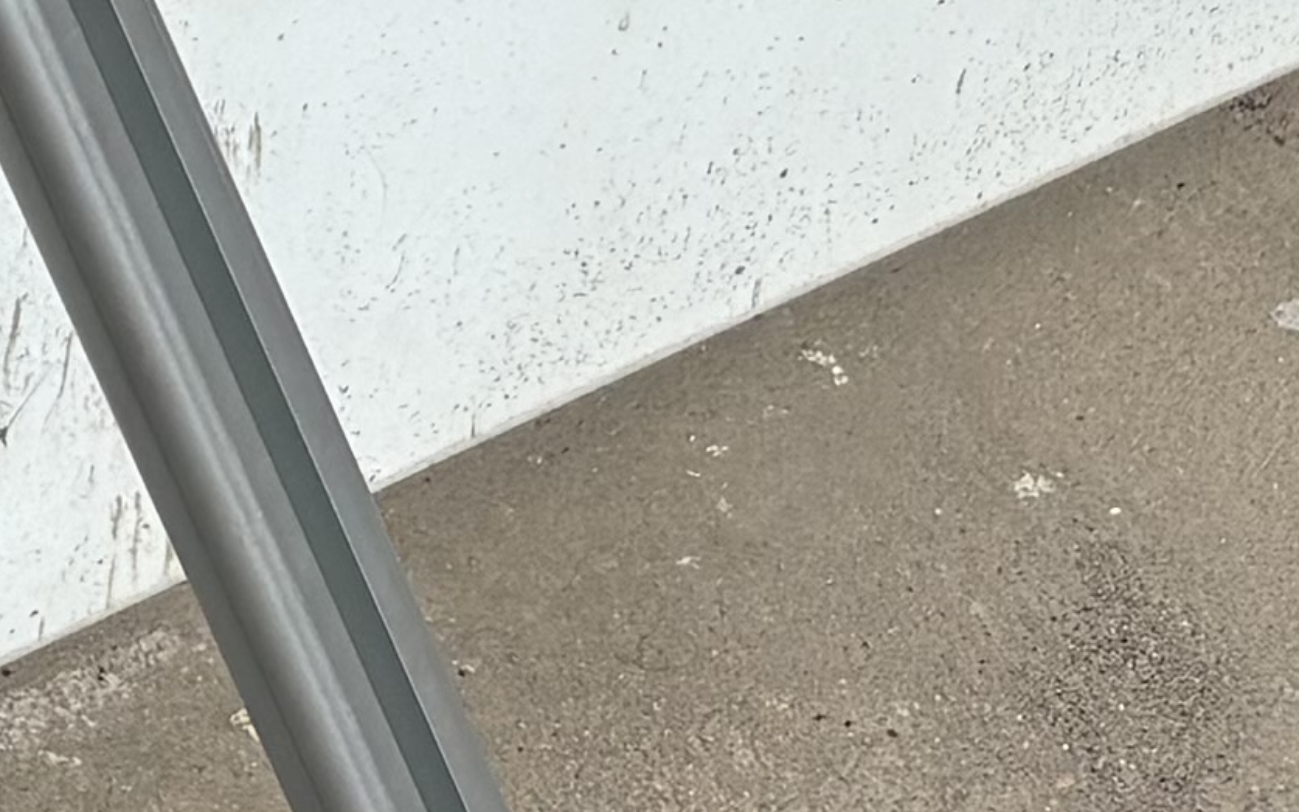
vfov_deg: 6.7
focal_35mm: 188
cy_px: -860
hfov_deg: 11.1
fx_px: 6655
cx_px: 227
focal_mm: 5.96
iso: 32
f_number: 1.6
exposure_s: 1/10101
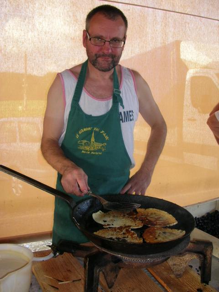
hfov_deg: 40.7
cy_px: 146
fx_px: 295
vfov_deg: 52.6
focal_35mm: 35
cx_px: 110
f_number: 2.8
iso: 50
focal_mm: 5.8
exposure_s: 1/30
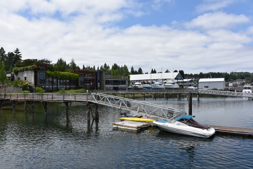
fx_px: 197
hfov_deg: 65.5
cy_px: 84
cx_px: 126
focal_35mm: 28
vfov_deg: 46.4
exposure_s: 1/320
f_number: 9
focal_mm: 28
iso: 100
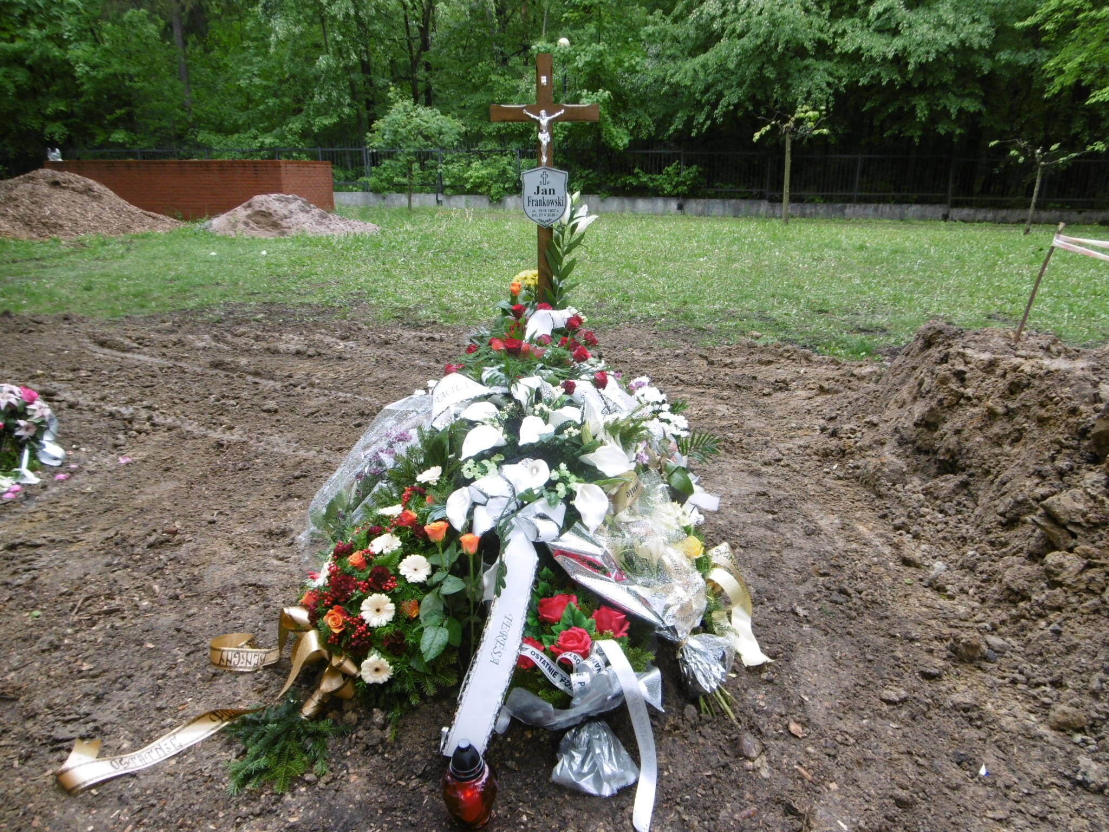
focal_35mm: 24
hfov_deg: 71.6
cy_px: 416
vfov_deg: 56.8
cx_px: 554
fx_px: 769
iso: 100
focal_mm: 4.3
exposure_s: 1/100
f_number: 3.1
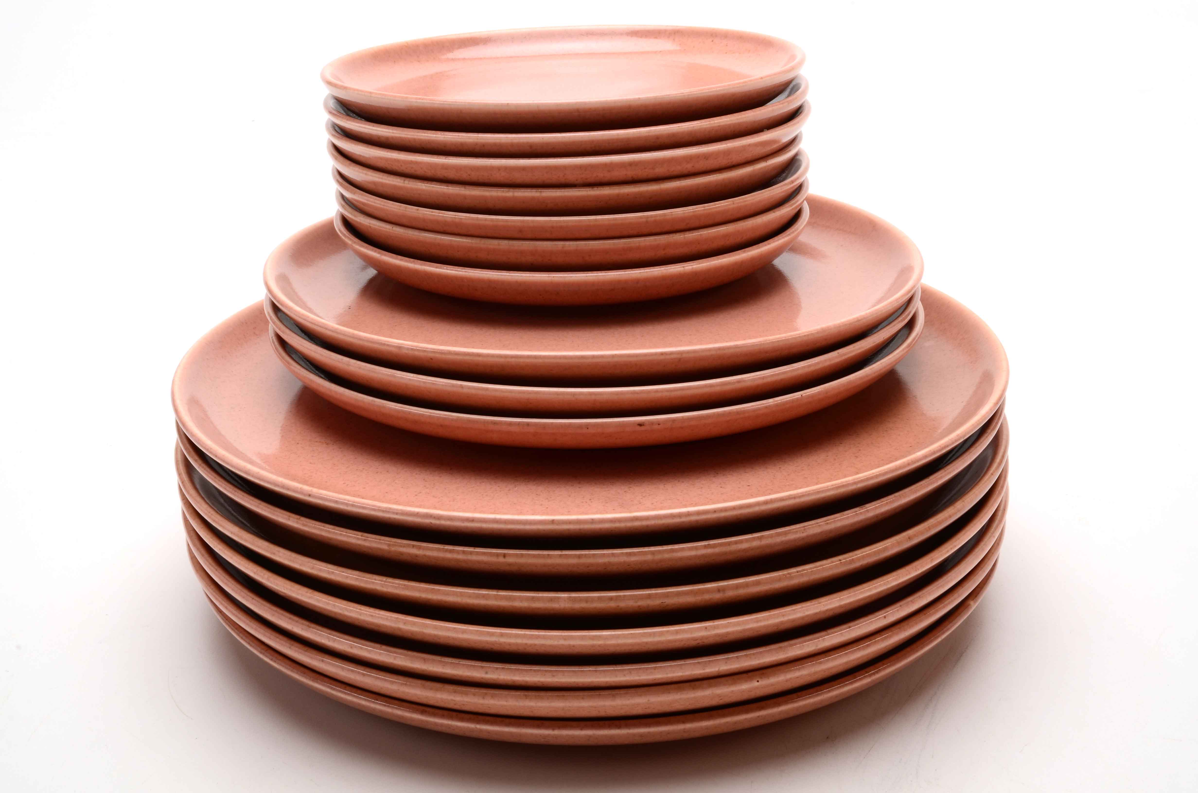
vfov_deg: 25.6
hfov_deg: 37.9
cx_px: 599
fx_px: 1743
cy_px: 396
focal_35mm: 52
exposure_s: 1/160
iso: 100
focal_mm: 35
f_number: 29
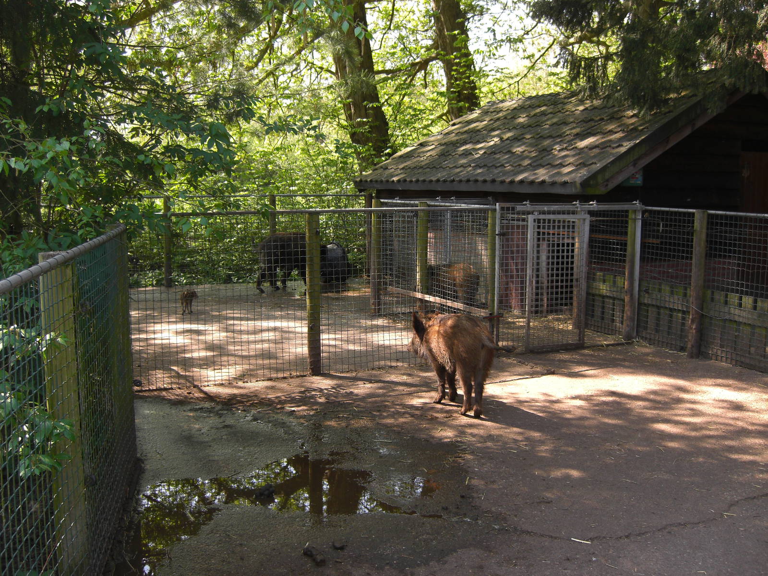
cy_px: 288
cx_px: 384
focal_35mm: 38
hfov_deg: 49.0
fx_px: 843
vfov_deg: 37.7
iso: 80
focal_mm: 7.9
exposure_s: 1/200
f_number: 2.8
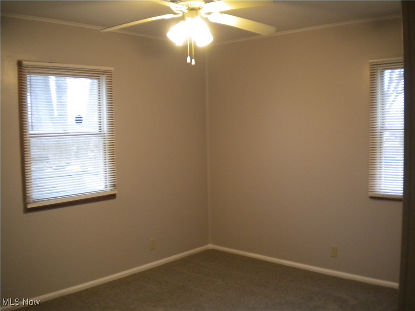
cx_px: 208
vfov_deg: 40.7
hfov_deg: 52.6
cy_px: 156
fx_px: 420
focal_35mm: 35
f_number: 3.1
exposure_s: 1/38.7
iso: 400
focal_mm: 6.3
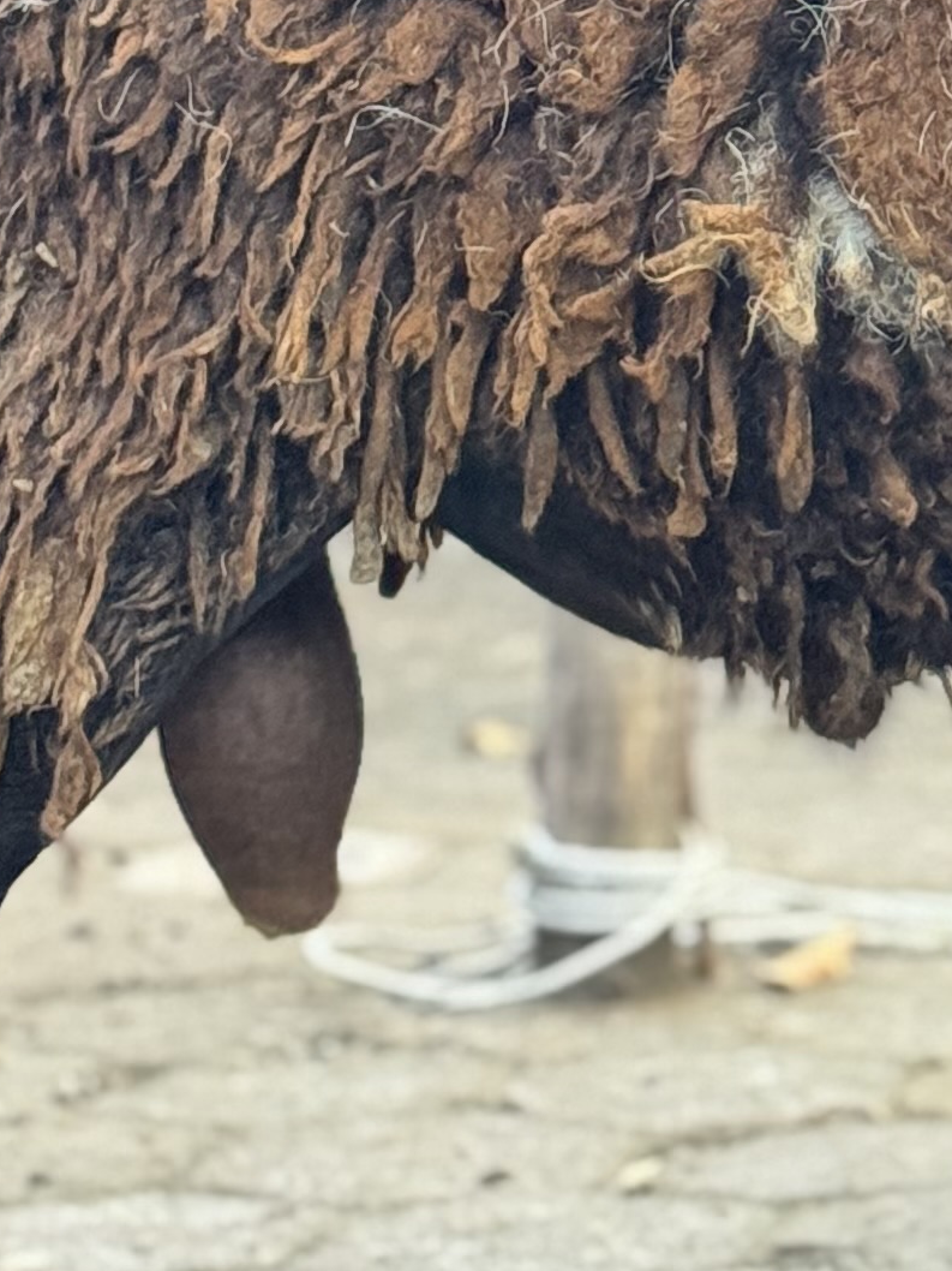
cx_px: 1259
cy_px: -359
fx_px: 6713
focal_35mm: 183
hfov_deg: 8.0
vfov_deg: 10.6
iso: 250
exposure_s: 1/46
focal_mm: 6.76
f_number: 1.78
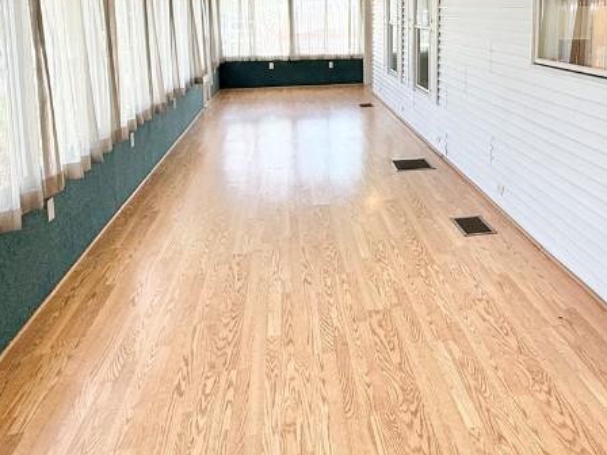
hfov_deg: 56.1
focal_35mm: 32
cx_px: 383
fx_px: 561
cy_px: 77
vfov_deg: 41.8
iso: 100
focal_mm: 2.22
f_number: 2.2
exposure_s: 1/99
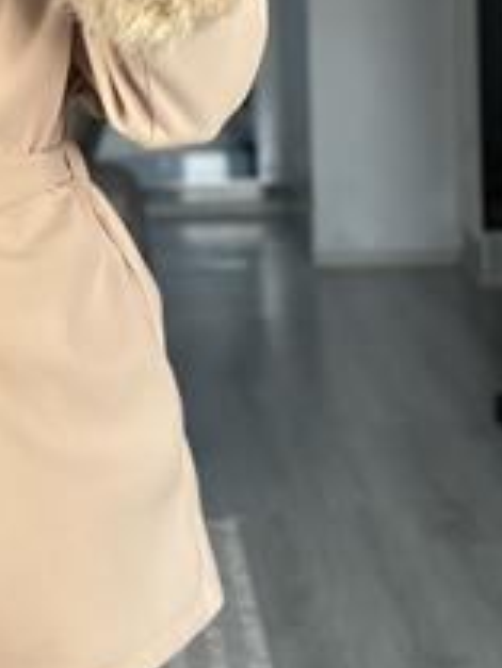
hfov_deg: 12.5
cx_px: -93
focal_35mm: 116
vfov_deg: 16.8
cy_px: 80
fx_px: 2241
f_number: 1.78
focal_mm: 6.86
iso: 125
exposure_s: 1/121
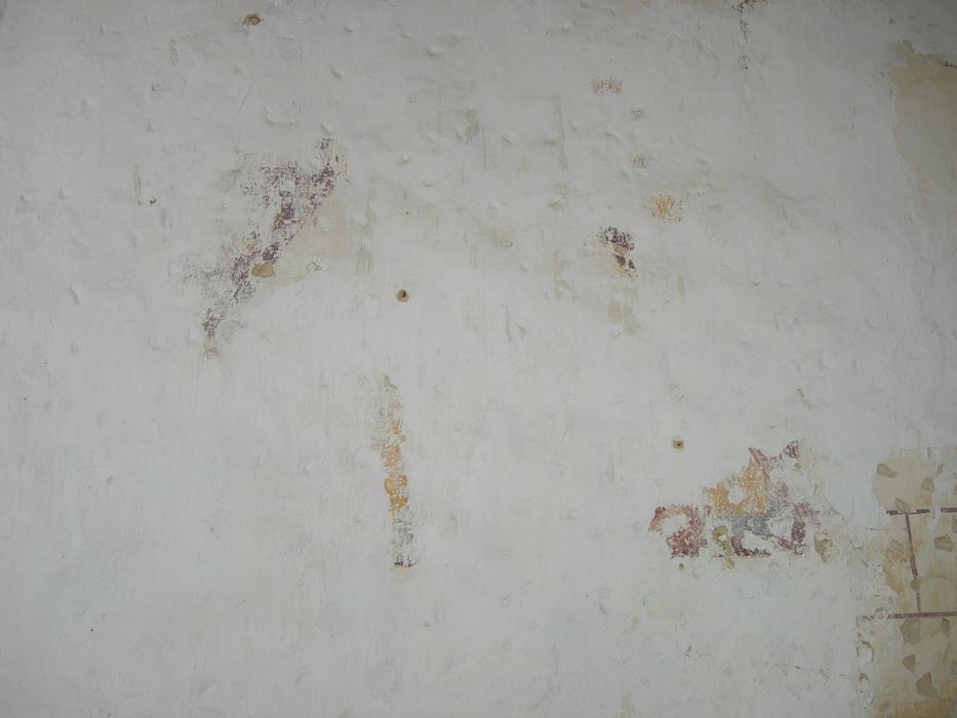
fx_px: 1051
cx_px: 478
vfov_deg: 37.7
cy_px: 359
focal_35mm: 38
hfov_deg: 49.0
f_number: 2.8
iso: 50
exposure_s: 1/25.1
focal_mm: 7.8
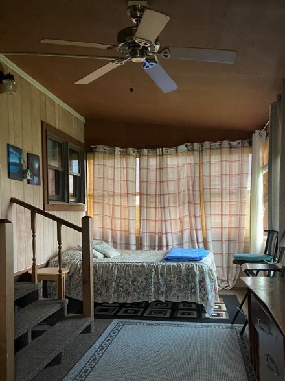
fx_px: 373
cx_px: 133
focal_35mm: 34
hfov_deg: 41.8
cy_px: 237
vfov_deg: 53.4
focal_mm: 4.25
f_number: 1.8
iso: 640
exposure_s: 1/31
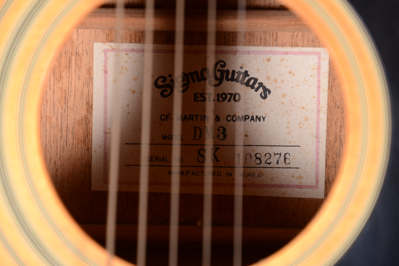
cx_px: 198
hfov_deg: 13.0
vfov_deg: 8.7
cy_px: 133
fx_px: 1756
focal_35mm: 159
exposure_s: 1/100
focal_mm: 105
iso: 125
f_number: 6.3
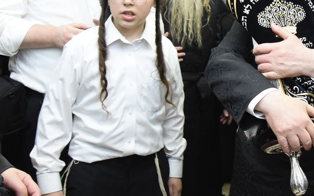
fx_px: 548
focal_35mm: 64
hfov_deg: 30.6
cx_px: 281
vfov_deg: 20.2
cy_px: 55
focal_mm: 27
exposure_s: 1/160
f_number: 5
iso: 2500
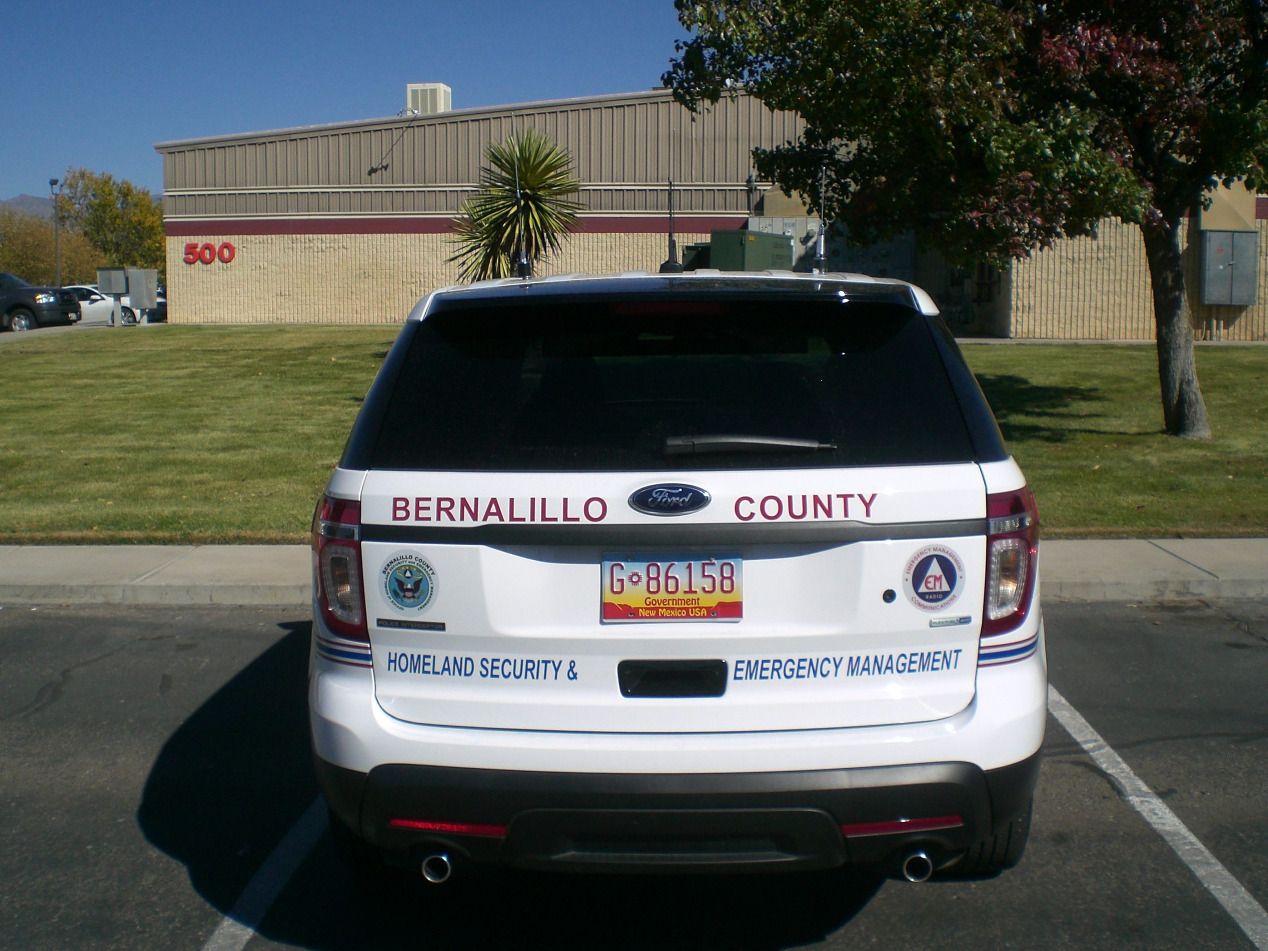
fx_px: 1392
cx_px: 634
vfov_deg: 37.7
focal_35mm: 38
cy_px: 476
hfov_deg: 49.0
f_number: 4.4
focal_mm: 6.3
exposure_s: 1/1000
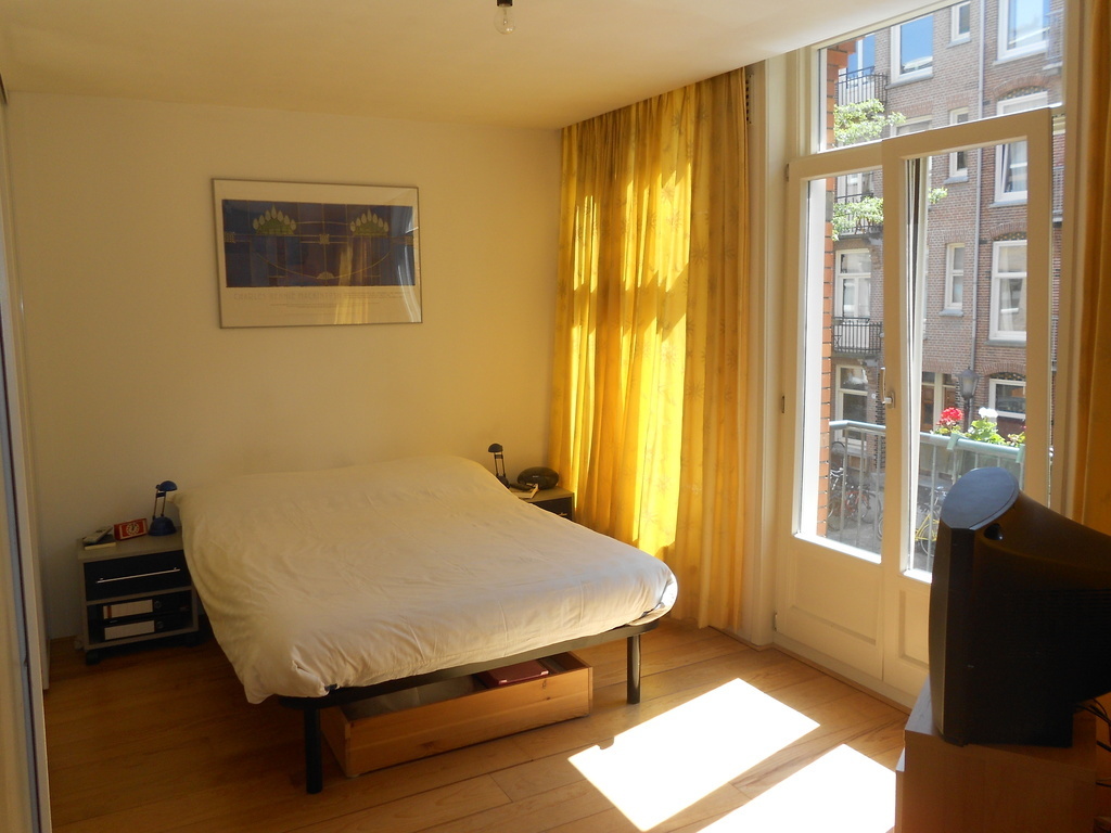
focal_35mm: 29
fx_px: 931
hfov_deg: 61.7
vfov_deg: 48.2
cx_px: 556
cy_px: 416
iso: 80
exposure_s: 1/100
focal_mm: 5.1
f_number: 3.4
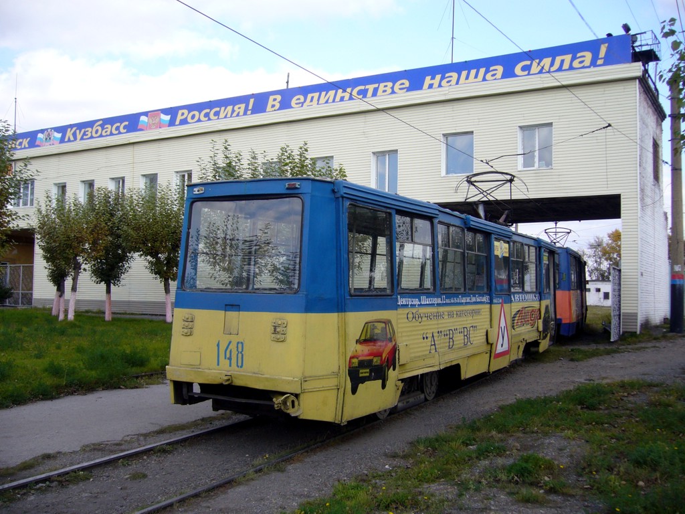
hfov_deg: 52.6
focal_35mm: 35
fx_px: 693
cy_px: 257
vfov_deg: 40.7
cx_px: 342
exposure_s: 1/400
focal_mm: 5.8
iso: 80
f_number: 2.8
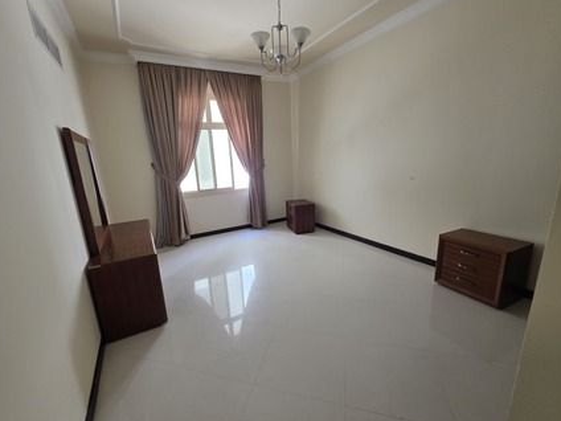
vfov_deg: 85.7
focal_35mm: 14
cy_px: 216
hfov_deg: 102.0
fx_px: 227
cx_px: 265
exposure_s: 1/120
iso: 200
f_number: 1.9
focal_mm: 2.2
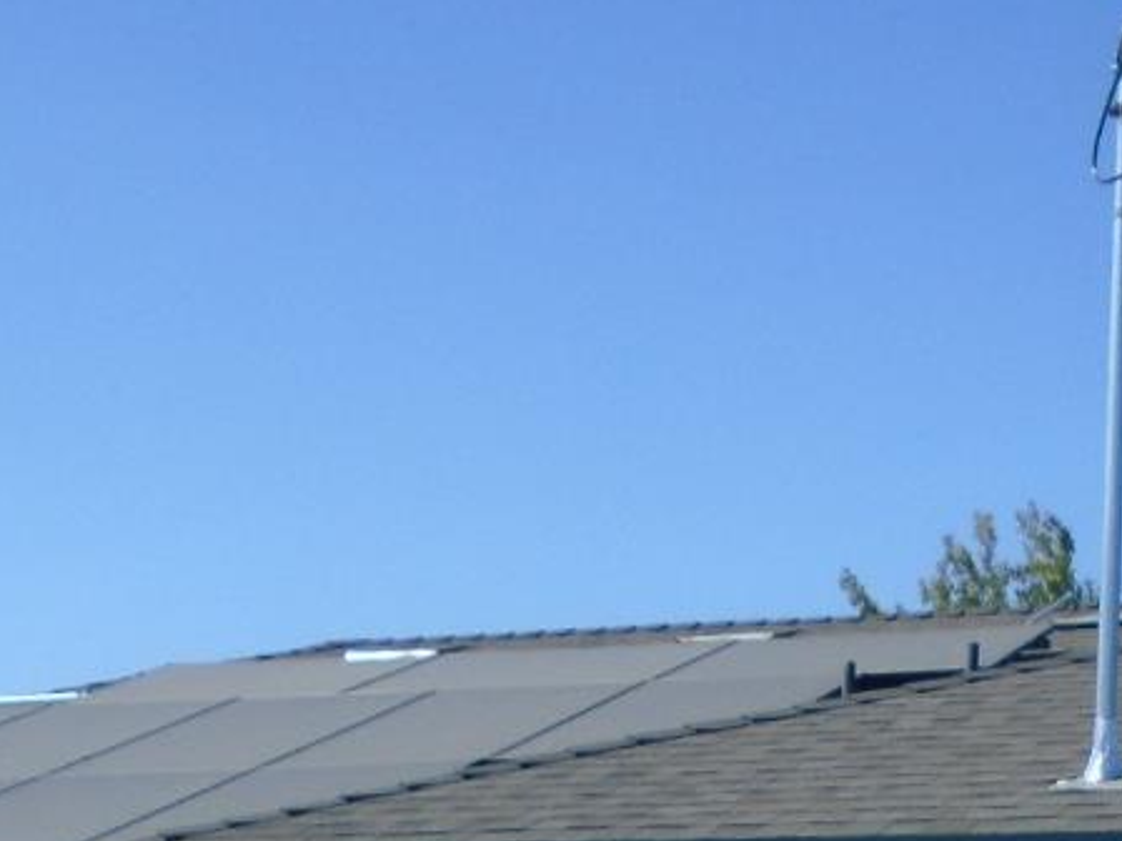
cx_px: 932
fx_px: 2820
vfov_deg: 15.5
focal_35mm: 87
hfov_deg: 22.1
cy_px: 1313
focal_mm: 4.6
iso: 100
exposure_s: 1/250
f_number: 8
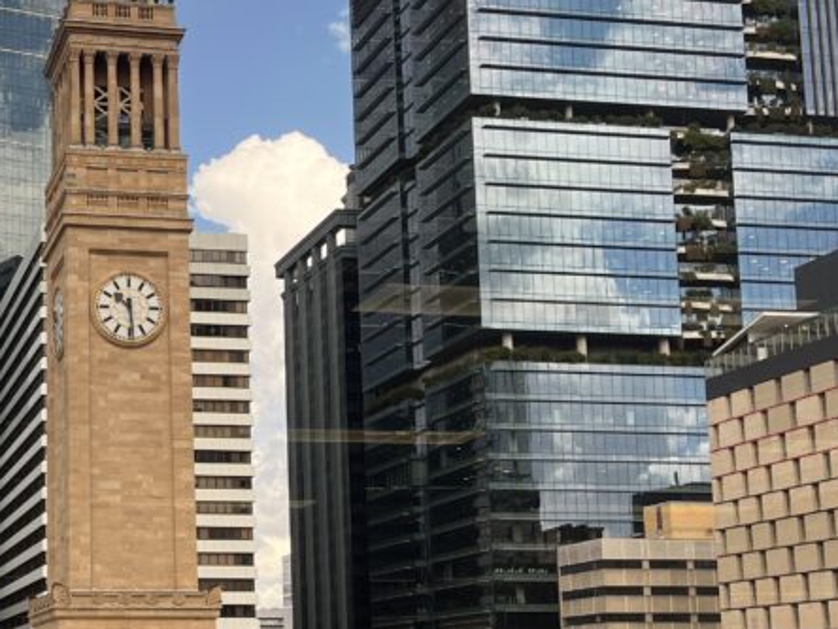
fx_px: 1453
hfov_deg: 30.6
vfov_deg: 24.0
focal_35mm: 60
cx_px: 62
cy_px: 506
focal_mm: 5.1
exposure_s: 1/701
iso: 50
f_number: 1.6
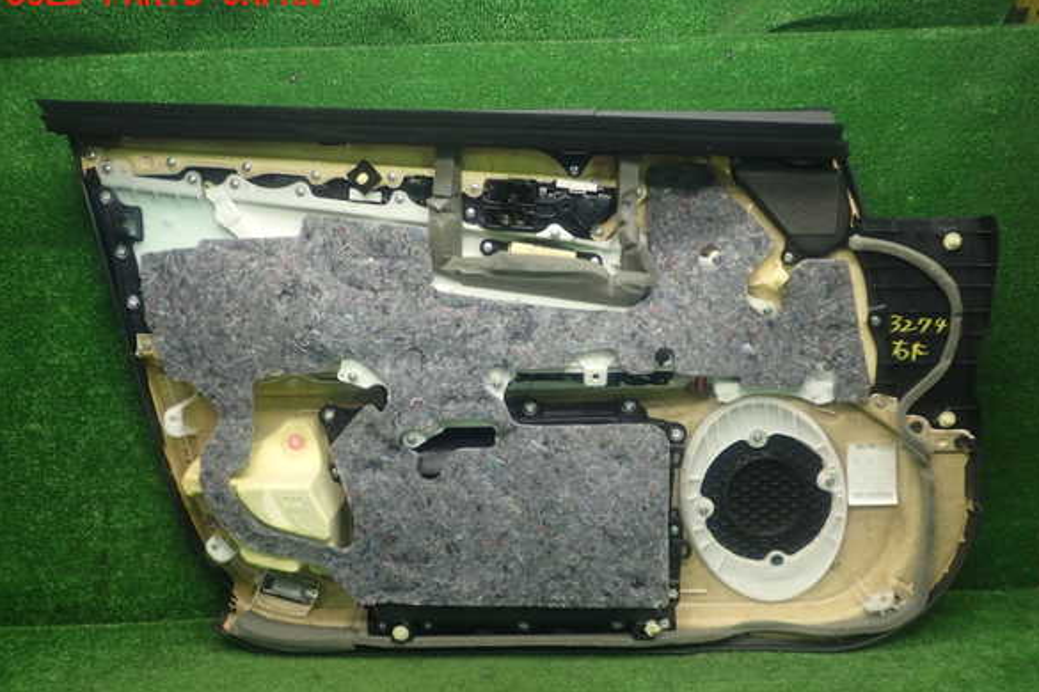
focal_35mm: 32
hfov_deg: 58.7
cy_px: 371
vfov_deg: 41.1
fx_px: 923
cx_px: 529
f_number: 2.3
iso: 200
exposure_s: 1/50
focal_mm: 5.4
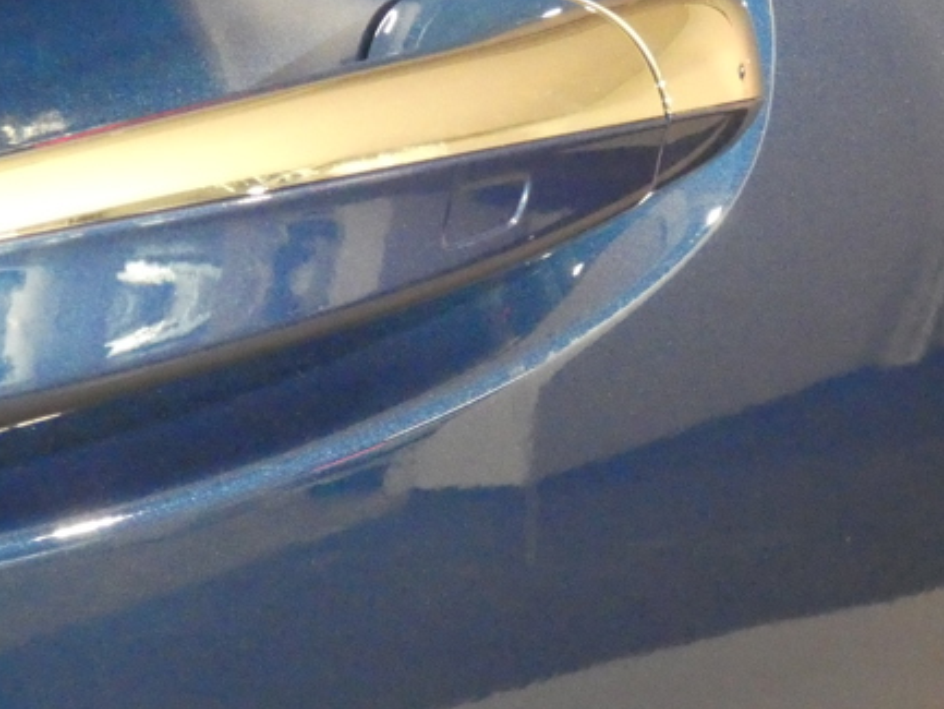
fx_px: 1964
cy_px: 299
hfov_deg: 27.0
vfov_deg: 20.4
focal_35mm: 72
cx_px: 512
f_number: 3.6
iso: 3200
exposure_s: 1/80
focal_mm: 7.1
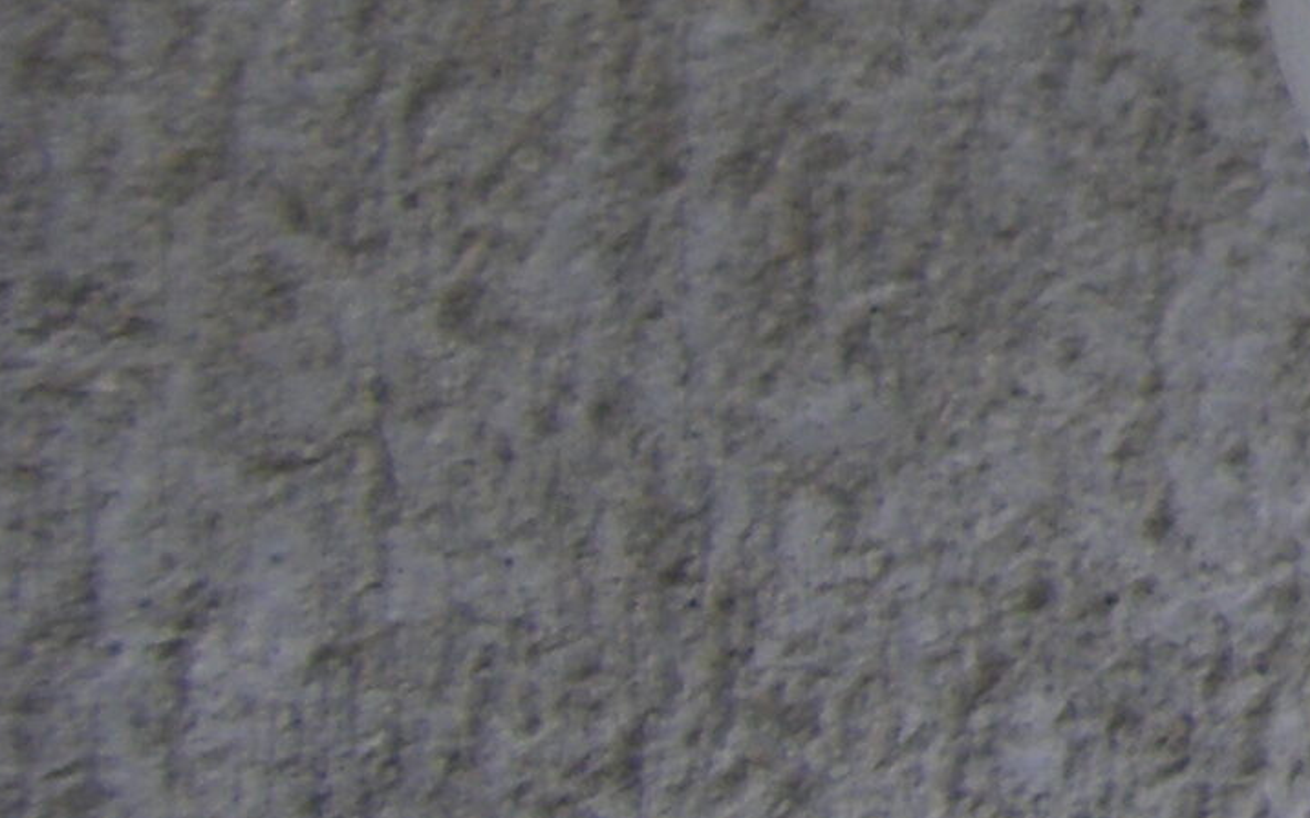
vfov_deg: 6.4
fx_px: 7245
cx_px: 2735
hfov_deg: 9.6
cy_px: -267
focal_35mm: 203
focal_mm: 6.9
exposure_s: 1/160
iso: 64
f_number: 3.5
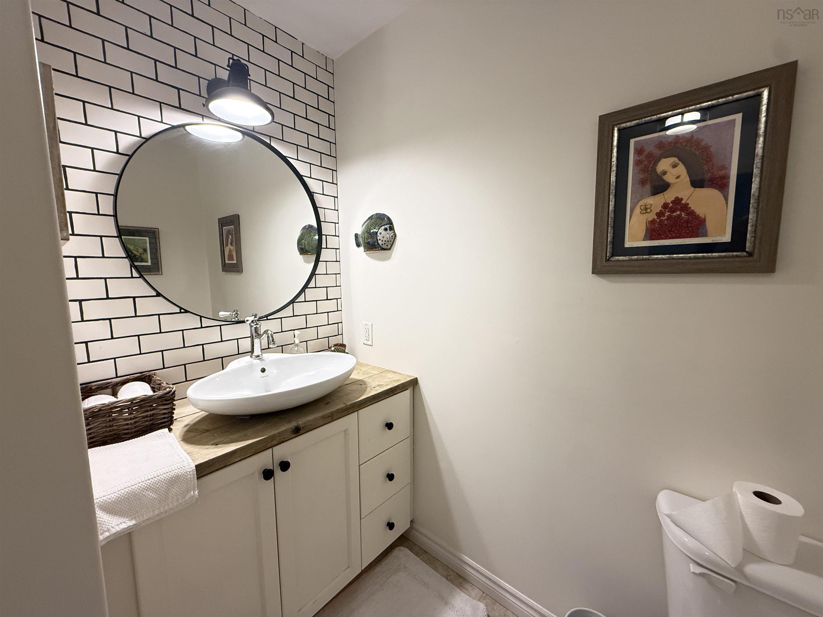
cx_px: 412
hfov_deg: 102.1
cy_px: 308
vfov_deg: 85.7
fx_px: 333
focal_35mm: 14
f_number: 2.2
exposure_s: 1/60
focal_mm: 2.22
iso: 500
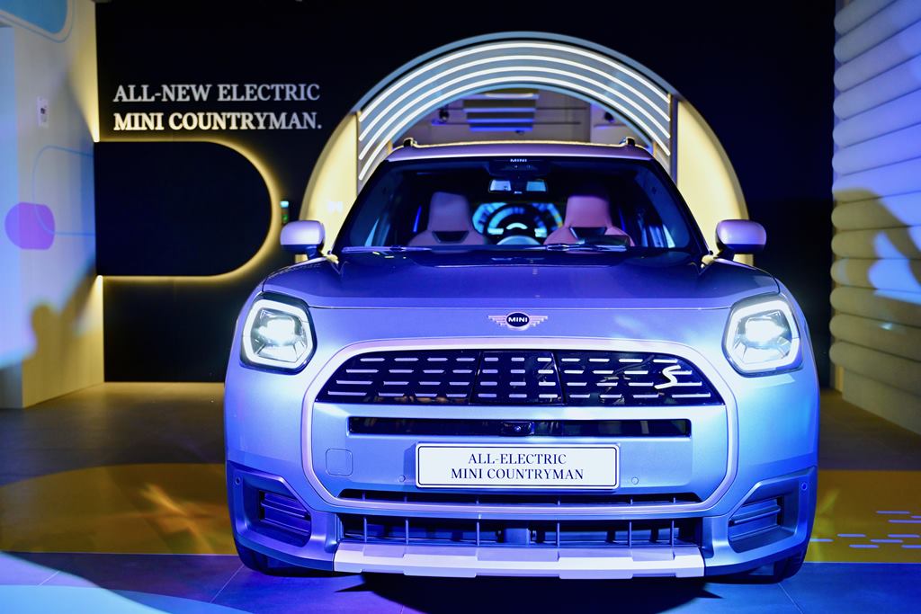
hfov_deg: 54.4
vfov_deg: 37.9
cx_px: 460
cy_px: 307
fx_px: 895
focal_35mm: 35
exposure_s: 1/160
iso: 1250
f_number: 2.8
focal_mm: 35
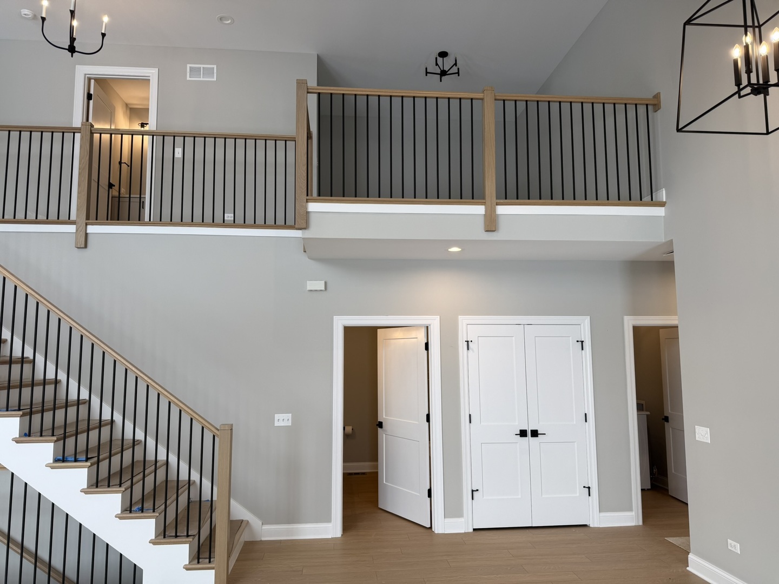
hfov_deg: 71.6
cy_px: 292
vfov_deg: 56.8
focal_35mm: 24
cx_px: 390
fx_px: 540
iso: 64
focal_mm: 6.76
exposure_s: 1/159
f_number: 1.78
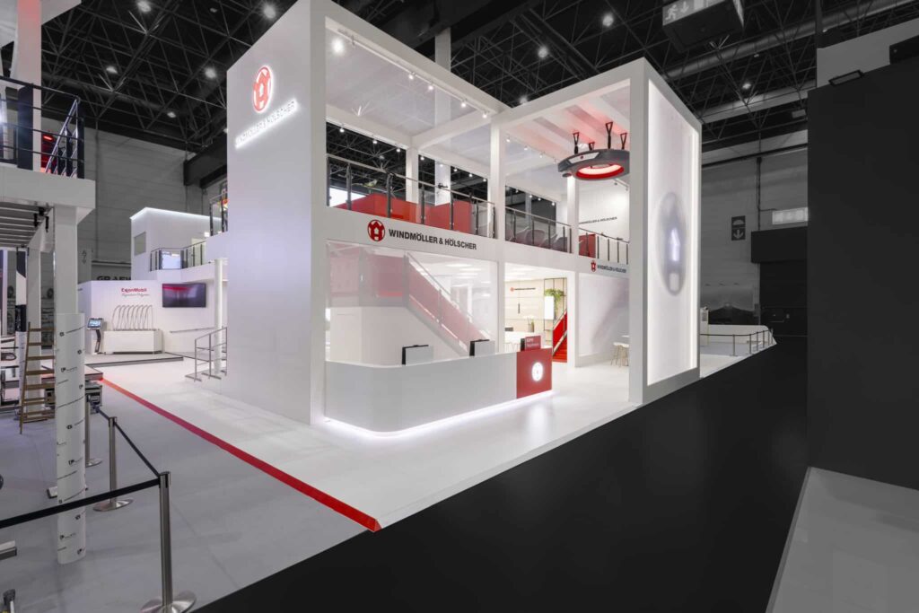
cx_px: 460
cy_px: 306
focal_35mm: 17
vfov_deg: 70.5
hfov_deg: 93.3
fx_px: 434
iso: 200
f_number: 13
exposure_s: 1/10
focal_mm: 17
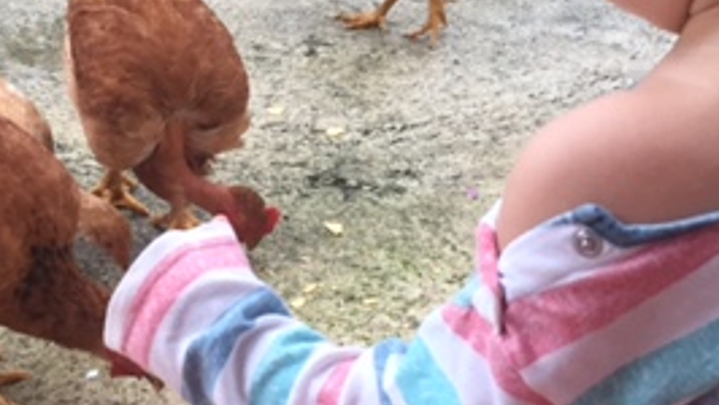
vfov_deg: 15.9
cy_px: 132
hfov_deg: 27.4
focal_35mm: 76
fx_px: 1450
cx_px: 162
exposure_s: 1/30
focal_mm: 4.15
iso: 64
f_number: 2.2
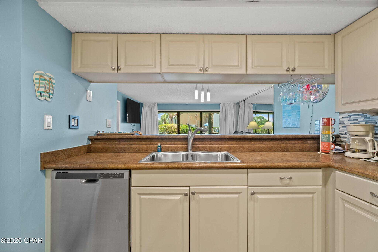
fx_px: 157
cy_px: 126
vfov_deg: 77.3
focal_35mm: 15
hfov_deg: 100.4
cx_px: 189
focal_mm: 10
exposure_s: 1
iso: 400
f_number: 8
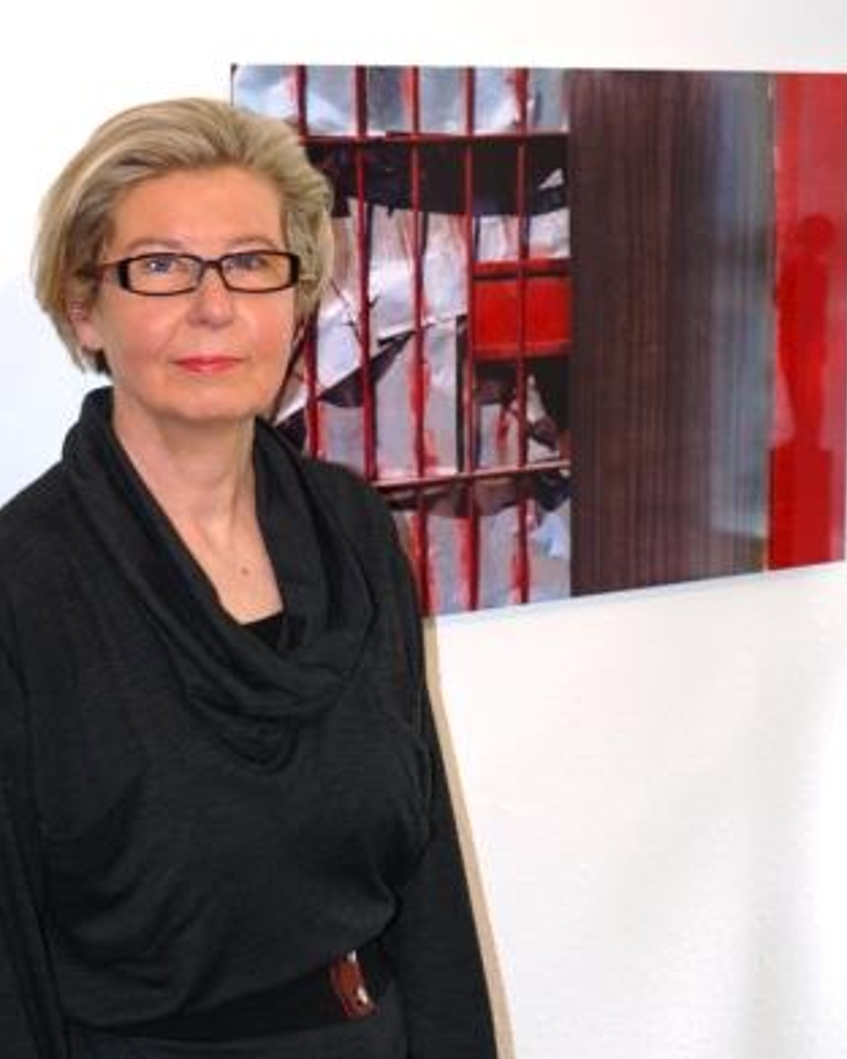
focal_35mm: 74
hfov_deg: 20.7
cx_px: 407
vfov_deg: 25.7
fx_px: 2319
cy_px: 516
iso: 100
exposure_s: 1/30
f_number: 5.4
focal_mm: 33
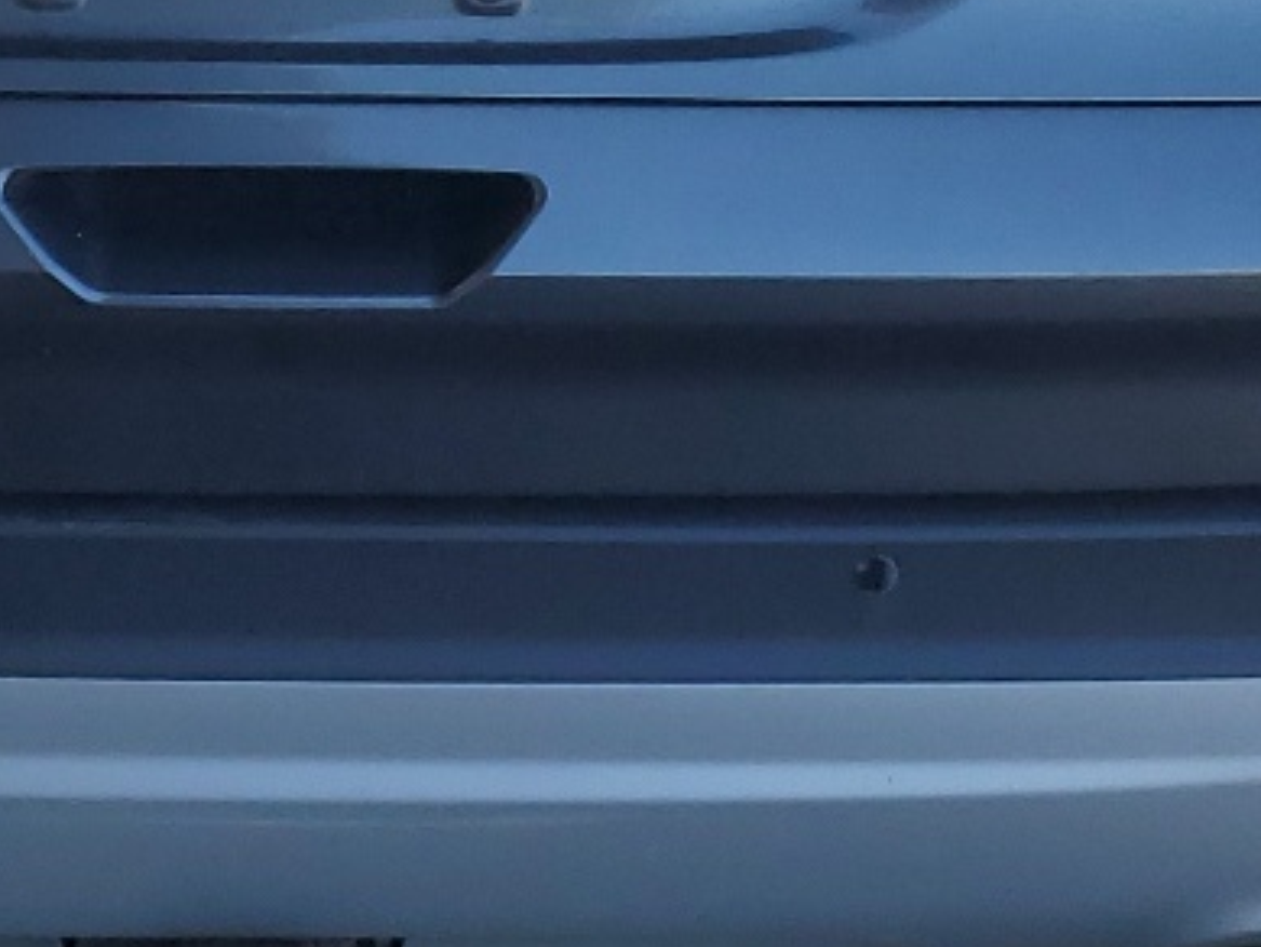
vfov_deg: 13.1
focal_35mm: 107
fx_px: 3899
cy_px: -435
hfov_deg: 18.2
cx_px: 227
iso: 50
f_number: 1.5
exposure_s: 1/909
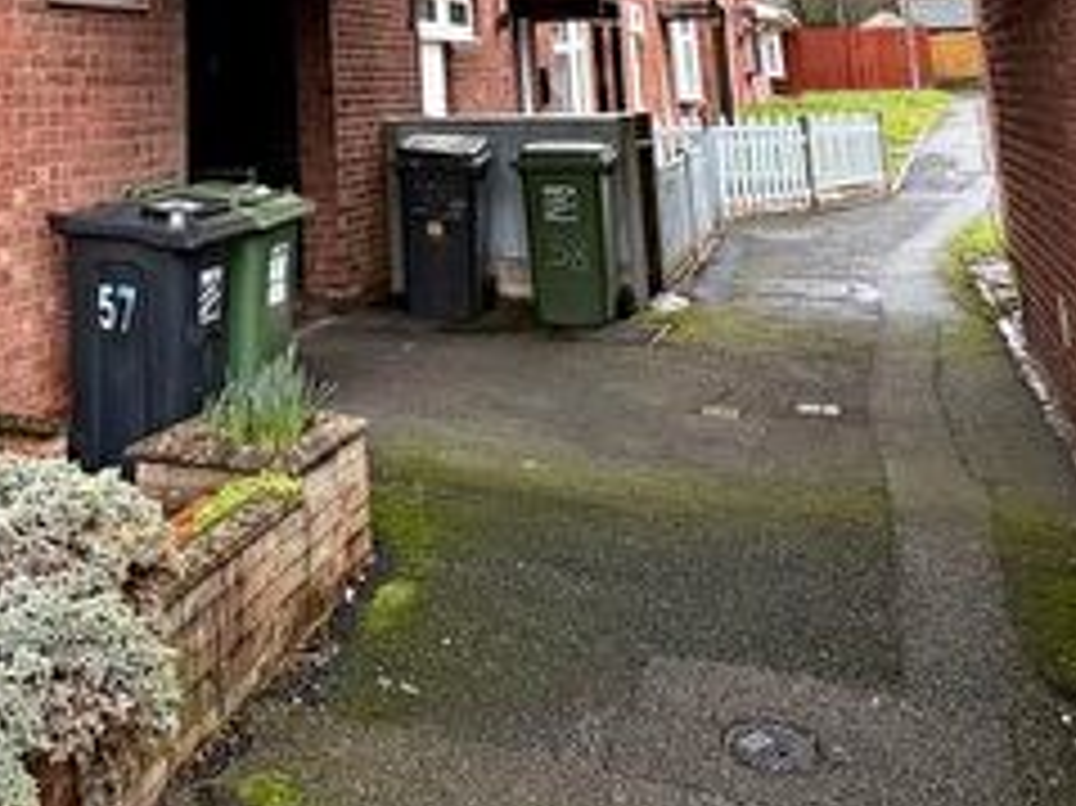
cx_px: 221
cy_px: -133
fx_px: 1274
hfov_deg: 43.7
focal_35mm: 41
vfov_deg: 30.4
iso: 100
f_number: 2.2
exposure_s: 1/99
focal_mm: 2.22
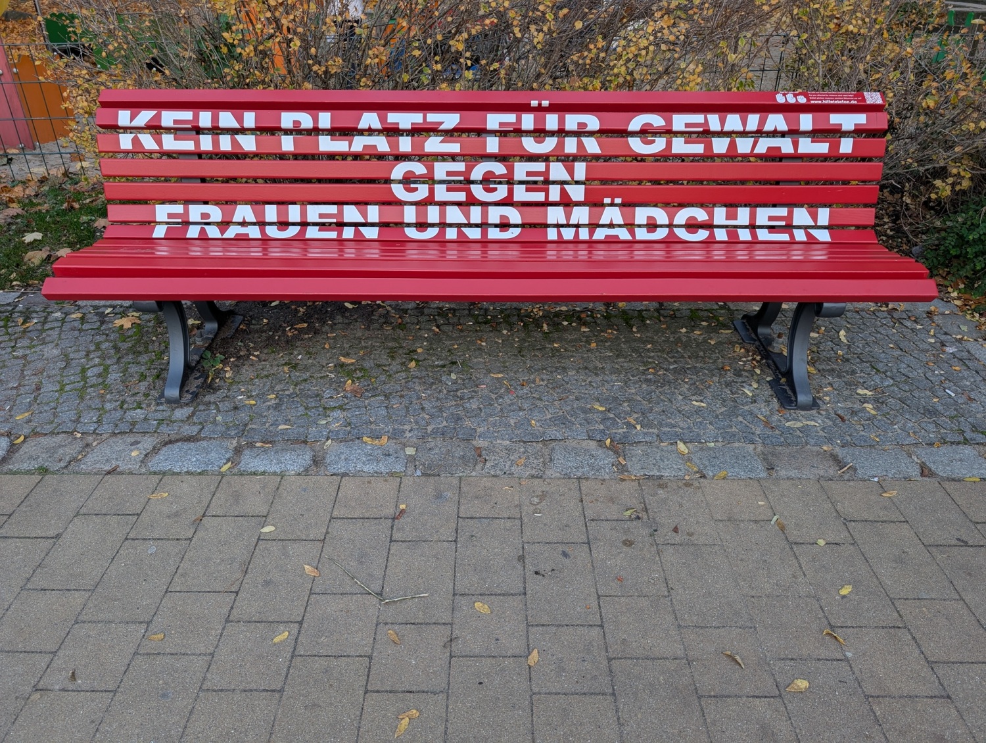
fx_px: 685
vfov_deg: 57.0
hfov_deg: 71.5
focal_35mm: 24
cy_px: 372
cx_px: 493
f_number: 1.68
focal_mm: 6.9
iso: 18
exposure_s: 1/23.8
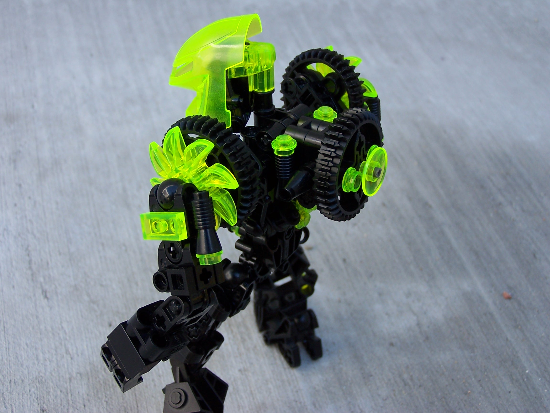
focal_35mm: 59
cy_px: 206
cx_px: 275
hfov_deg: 32.7
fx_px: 937
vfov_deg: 24.8
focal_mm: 9.8
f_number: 3.2
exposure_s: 1/90
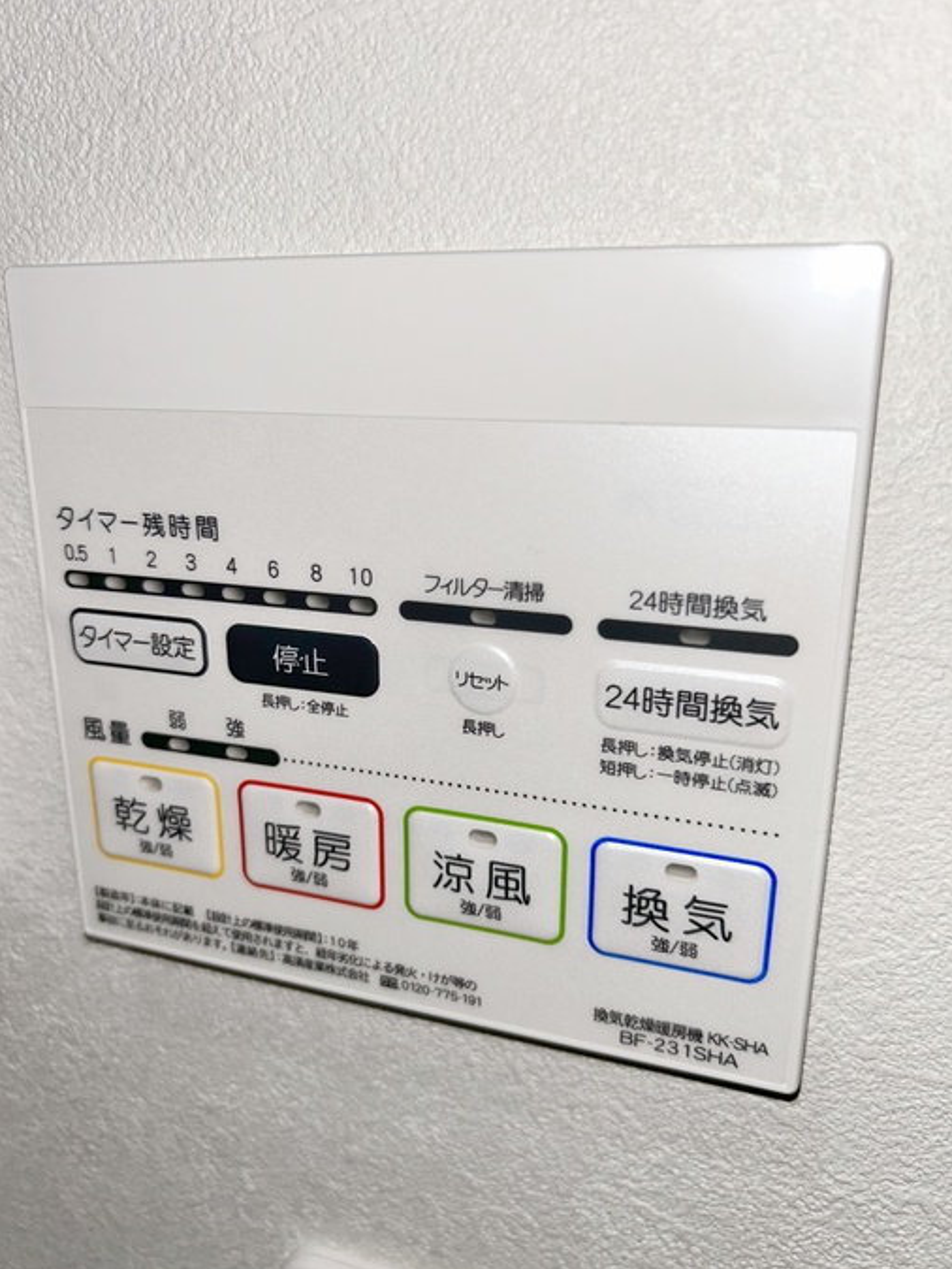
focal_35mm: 27
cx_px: 460
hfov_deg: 51.4
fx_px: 989
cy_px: 640
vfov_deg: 65.3
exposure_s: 1/1068
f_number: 1.5
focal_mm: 5.7
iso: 32
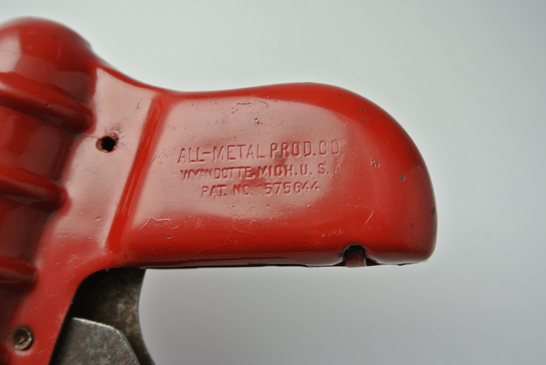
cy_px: 182
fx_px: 683
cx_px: 273
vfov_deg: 29.9
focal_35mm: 45
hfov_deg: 43.6
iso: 400
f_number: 4.5
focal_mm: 16.9
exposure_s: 1/80
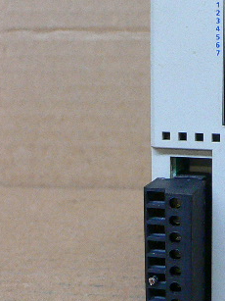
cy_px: 173
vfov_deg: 26.7
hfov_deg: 19.7
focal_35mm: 73
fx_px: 633
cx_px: 213
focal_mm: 4.6
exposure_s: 1/20
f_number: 2.8
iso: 200
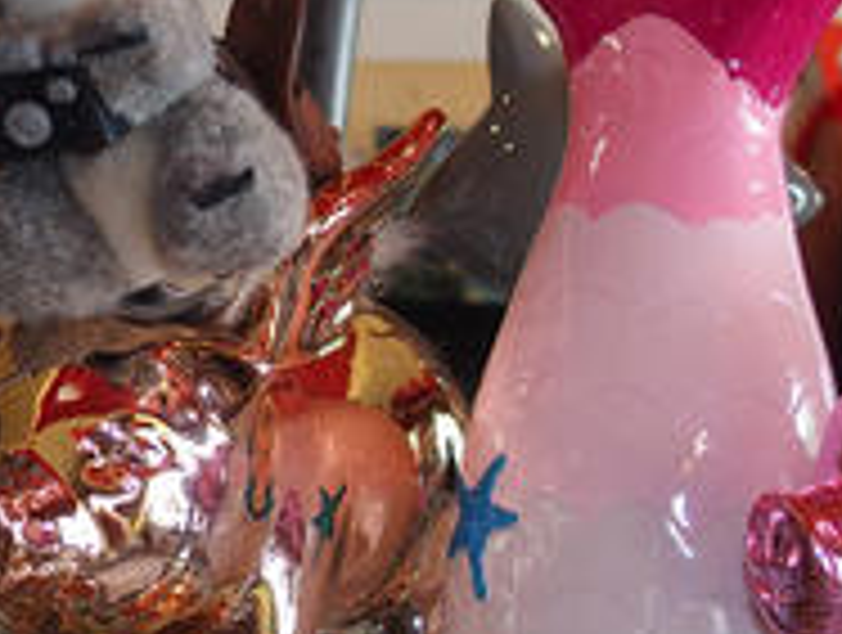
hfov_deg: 19.1
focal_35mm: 101
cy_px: 166
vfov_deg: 14.6
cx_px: 99
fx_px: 2461
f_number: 2.8
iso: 200
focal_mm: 9
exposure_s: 1/60
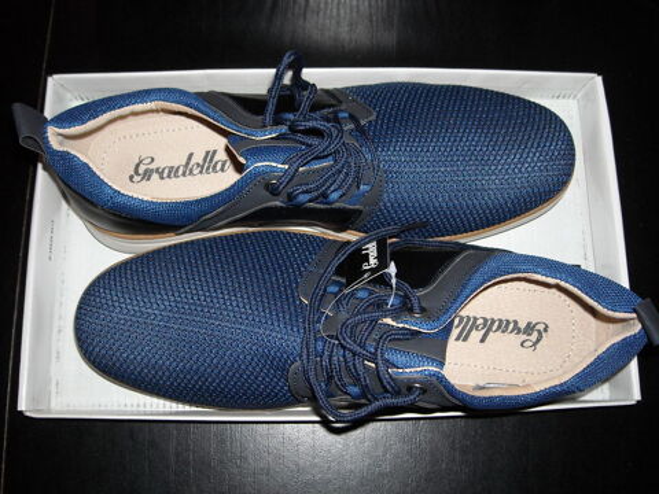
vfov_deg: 40.7
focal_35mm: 35
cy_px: 247
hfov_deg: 52.6
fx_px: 666
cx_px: 330
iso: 200
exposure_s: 1/60
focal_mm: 5.7
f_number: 2.8
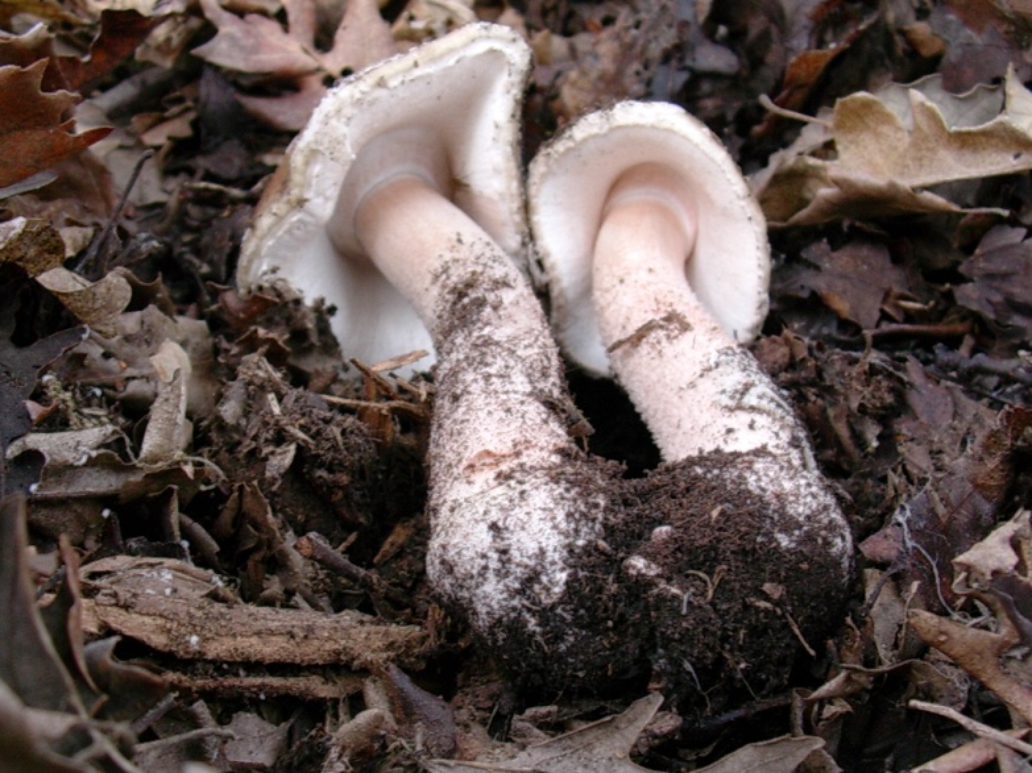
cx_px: 511
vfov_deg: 31.5
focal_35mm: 46
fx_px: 1371
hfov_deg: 41.2
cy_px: 386
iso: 70
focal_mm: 6.7
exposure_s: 1/27.6
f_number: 2.9
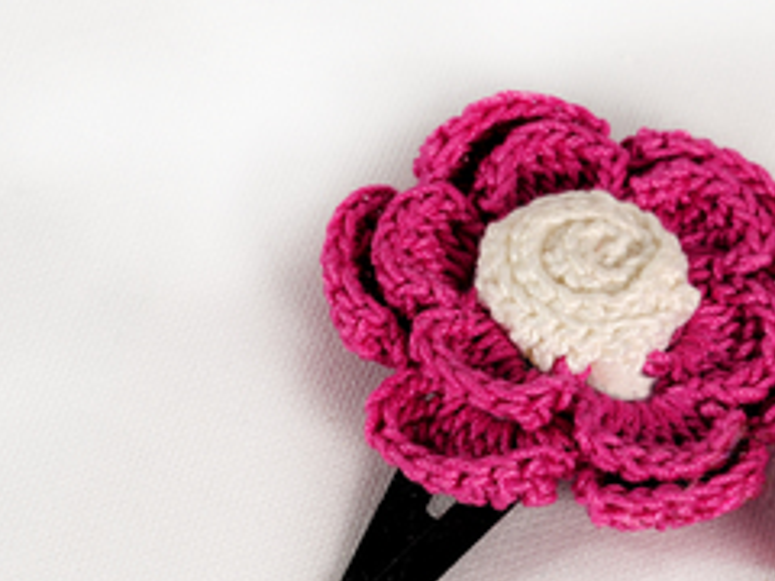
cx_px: 762
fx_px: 3358
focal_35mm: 150
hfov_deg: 13.0
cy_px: 487
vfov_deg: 9.9
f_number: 10
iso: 125
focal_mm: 50
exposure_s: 1/160
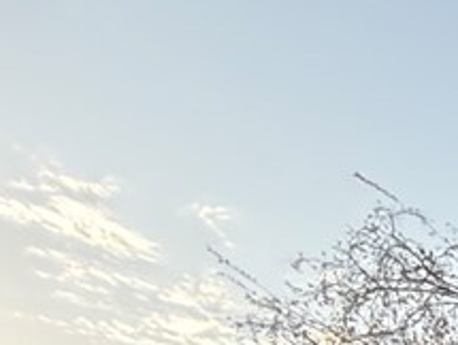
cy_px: 984
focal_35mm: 104
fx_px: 1378
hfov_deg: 10.7
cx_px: 1446
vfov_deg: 10.7
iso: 64
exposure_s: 1/244
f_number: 2.2
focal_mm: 2.22
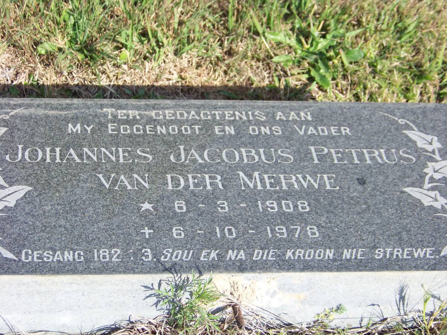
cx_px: 224
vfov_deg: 17.0
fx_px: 1123
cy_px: 168
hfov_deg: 22.5
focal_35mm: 87
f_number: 3.2
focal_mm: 14.6
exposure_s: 1/400
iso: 64
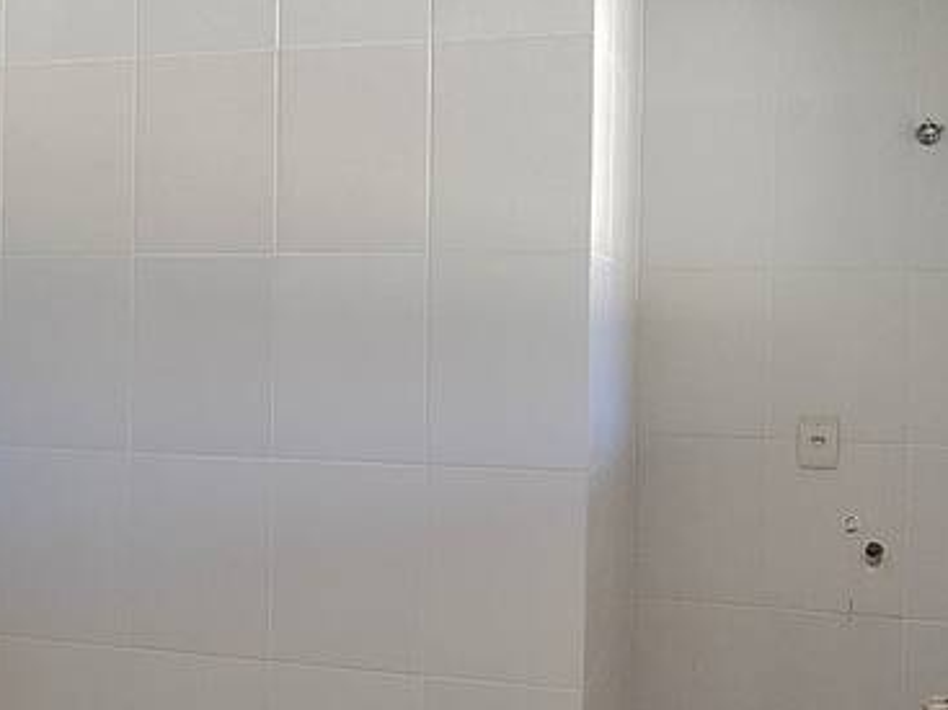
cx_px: 217
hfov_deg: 36.5
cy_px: 330
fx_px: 1396
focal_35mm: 51
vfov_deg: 28.5
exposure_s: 1/60.2
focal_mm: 1.74
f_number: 2.2
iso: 50
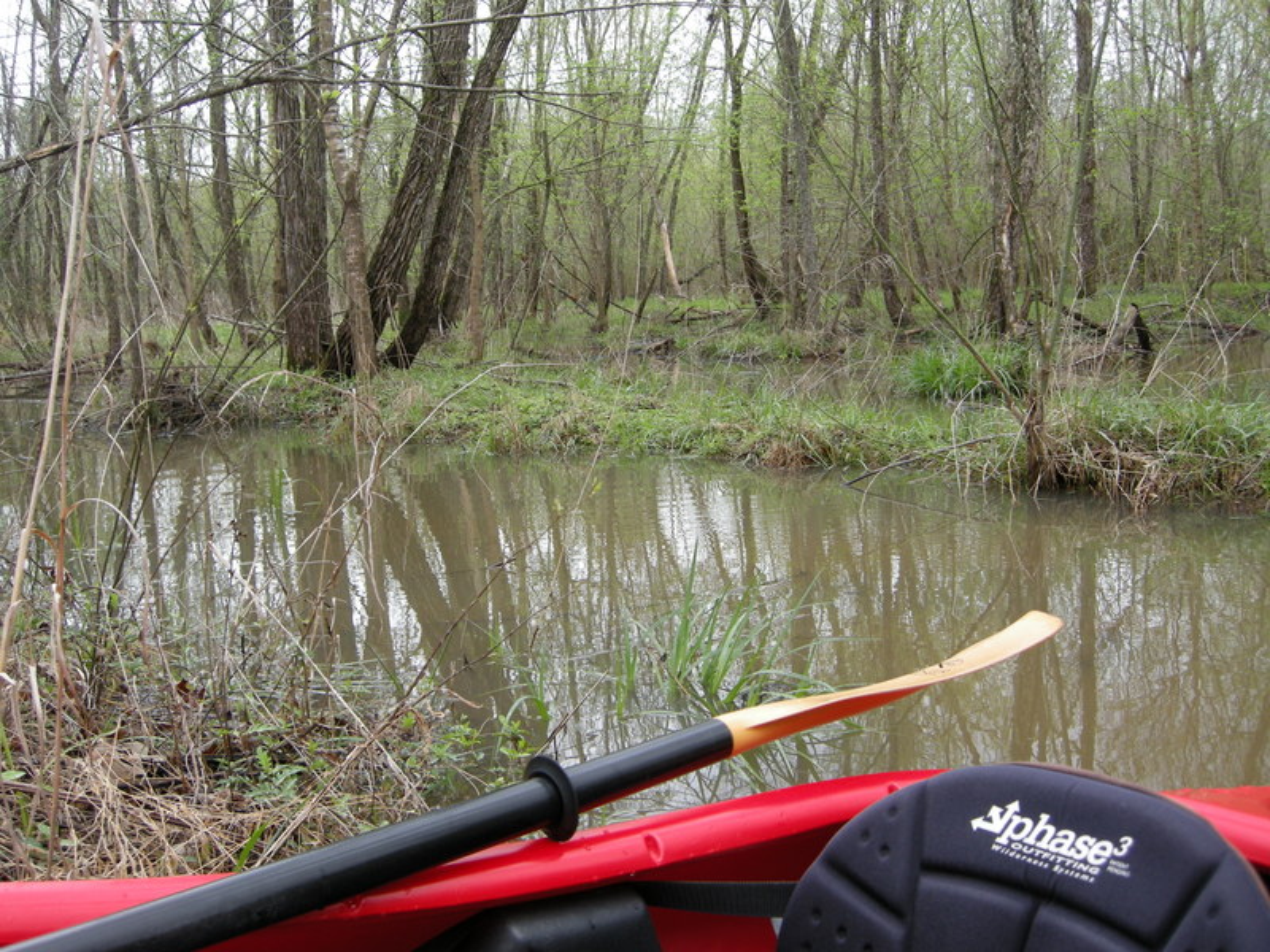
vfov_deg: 40.7
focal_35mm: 35
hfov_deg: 52.6
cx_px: 635
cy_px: 476
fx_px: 1284
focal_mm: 7.5
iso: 64
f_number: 3.4
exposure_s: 1/74.4
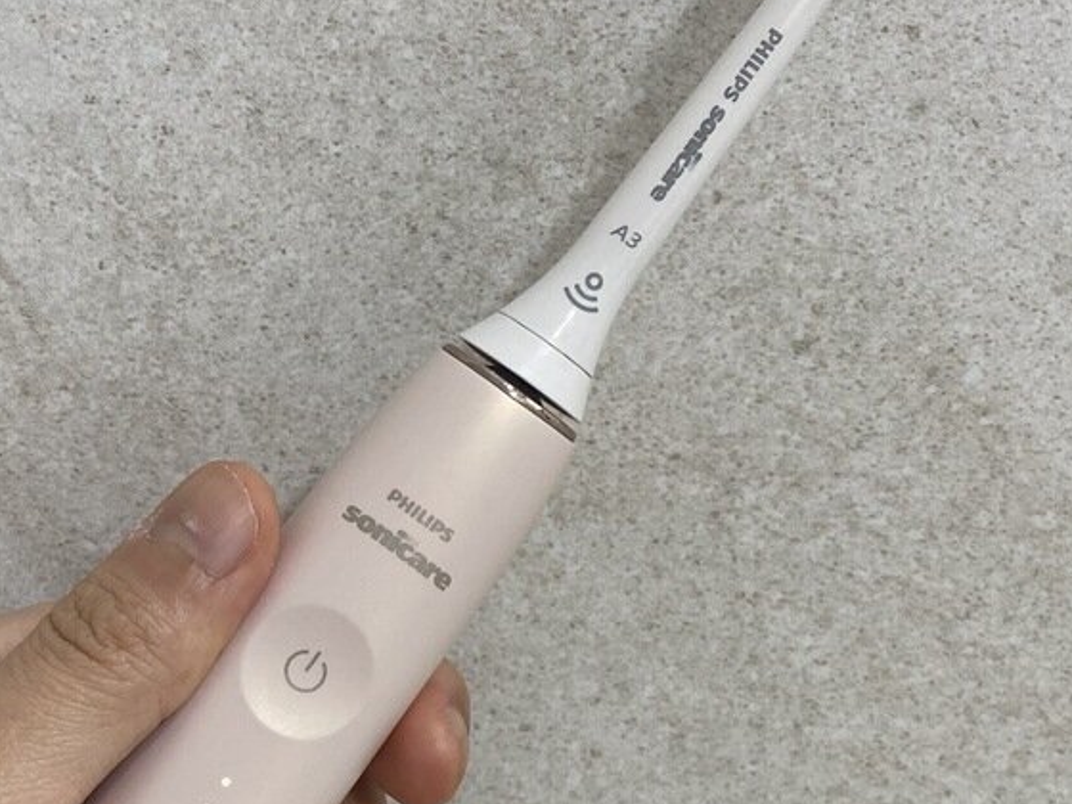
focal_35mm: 65
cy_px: 570
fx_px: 2013
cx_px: 230
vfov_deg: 22.4
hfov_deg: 29.2
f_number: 1.8
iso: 80
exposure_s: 1/120
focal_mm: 4.25
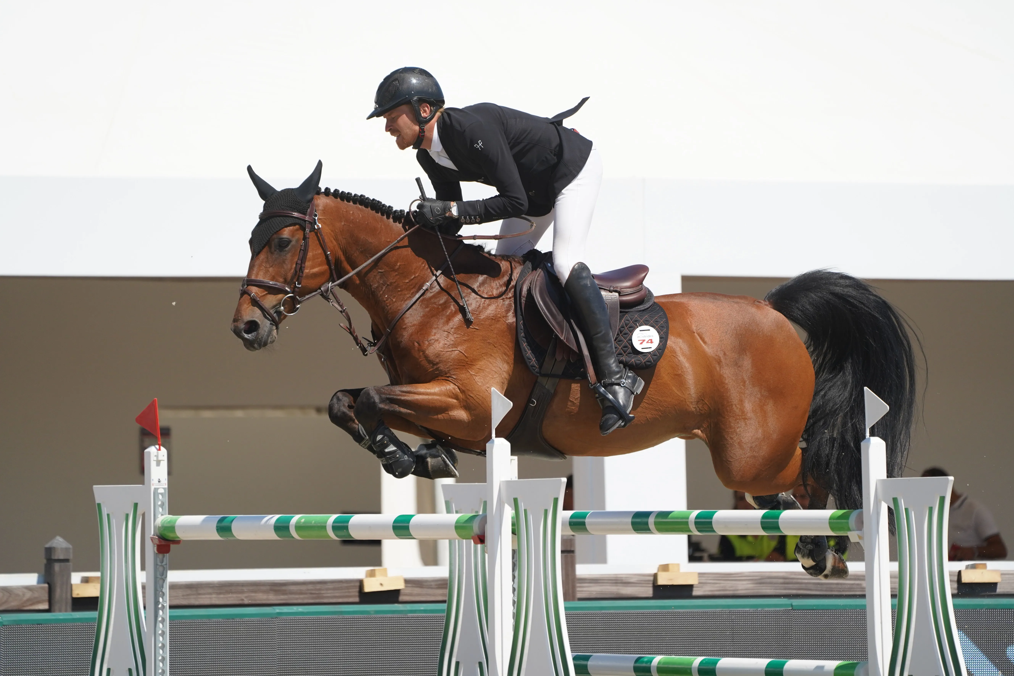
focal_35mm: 318
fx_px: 8956
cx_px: 507
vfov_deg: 4.3
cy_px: 338
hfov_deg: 6.5
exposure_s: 1/3200
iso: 640
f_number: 5.6
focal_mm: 318
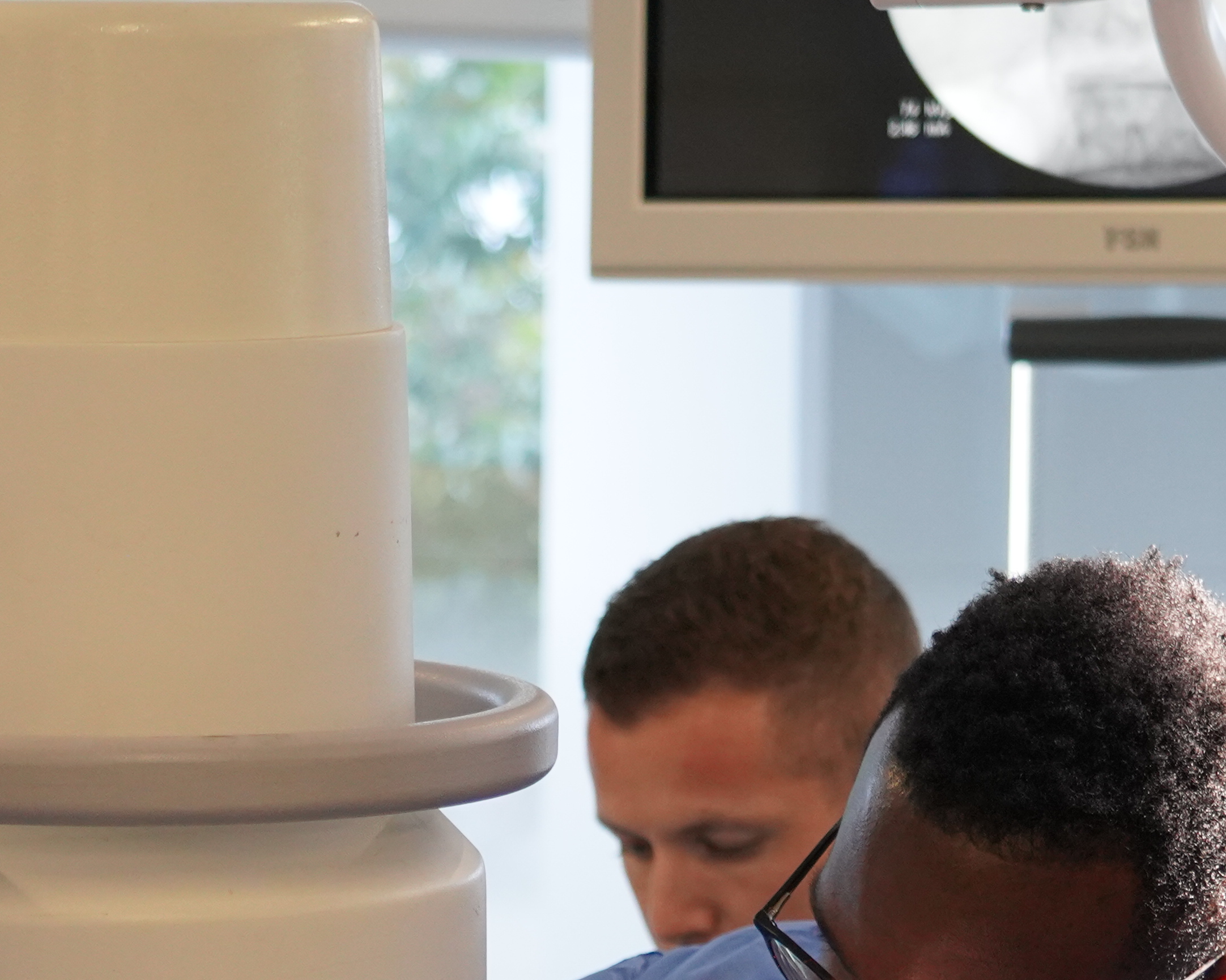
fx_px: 6132
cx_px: 339
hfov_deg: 11.4
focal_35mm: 169
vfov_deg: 8.9
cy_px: 1426
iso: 1600
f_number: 4
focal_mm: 49
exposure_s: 1/160
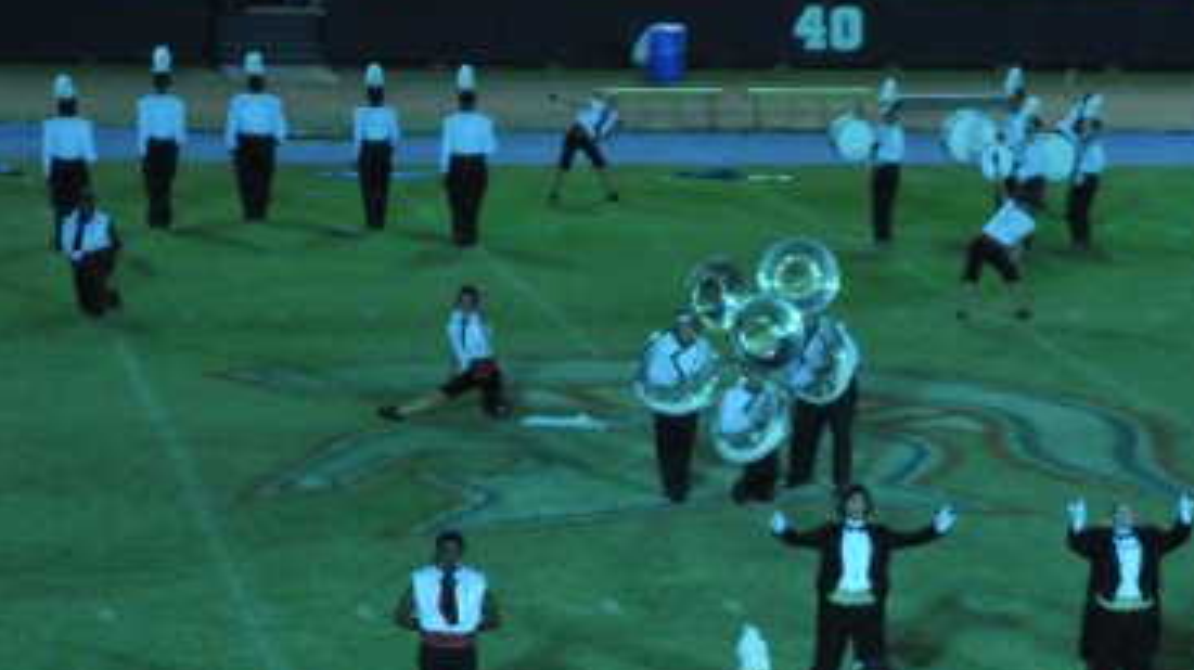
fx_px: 5954
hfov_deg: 11.4
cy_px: 568
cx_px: 930
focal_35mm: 188
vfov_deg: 6.4
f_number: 2.8
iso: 1600
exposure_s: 1/400
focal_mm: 55
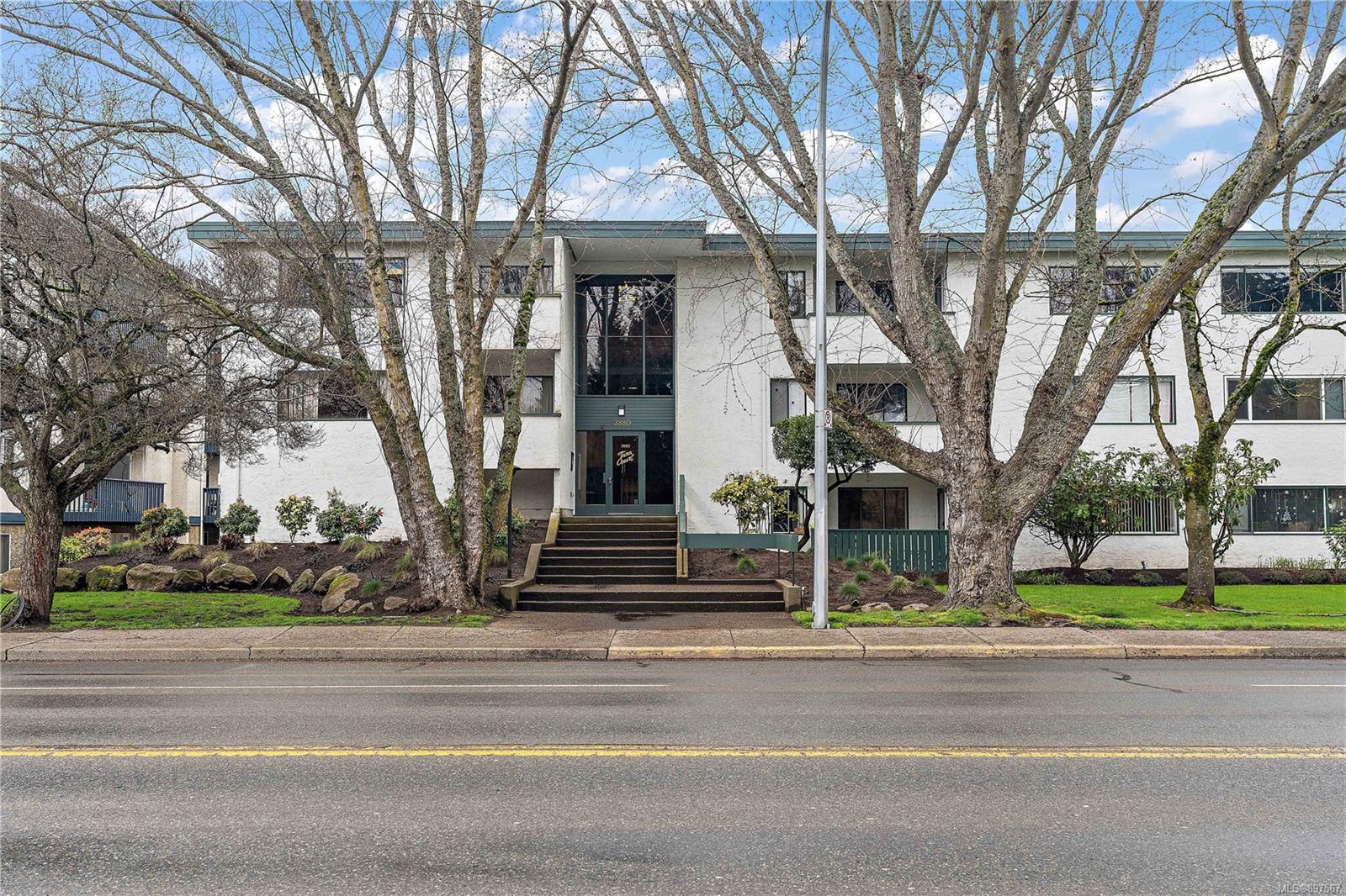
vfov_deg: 42.3
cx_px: 673
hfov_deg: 60.3
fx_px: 1159
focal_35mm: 31
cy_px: 448
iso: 400
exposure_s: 1/200
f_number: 7.1
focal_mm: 31
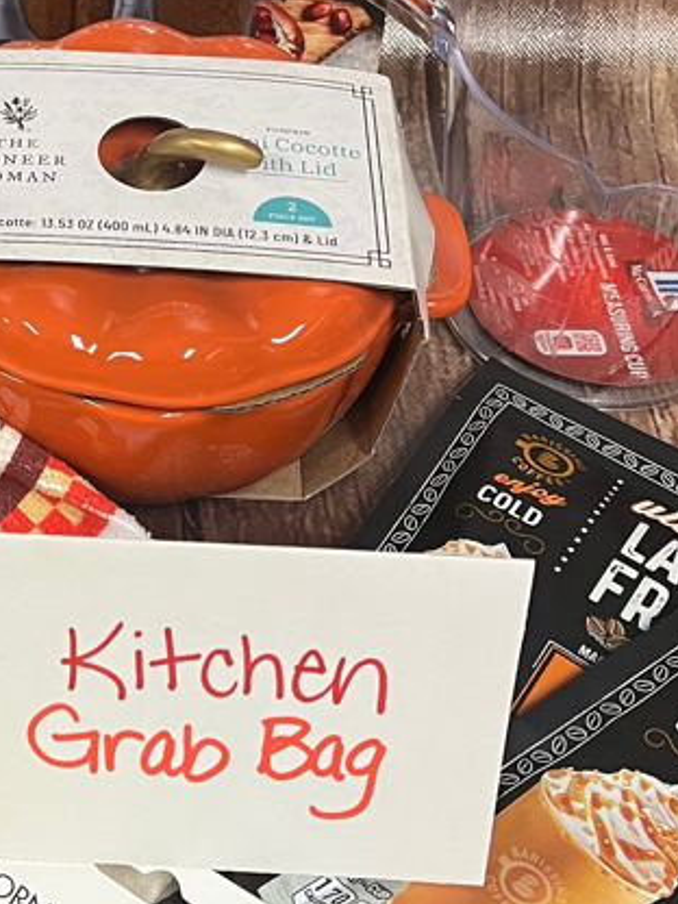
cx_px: -37
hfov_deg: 19.0
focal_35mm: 75
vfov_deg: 25.9
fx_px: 1959
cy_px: 369
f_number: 1.5
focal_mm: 5.7
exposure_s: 1/60
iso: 160
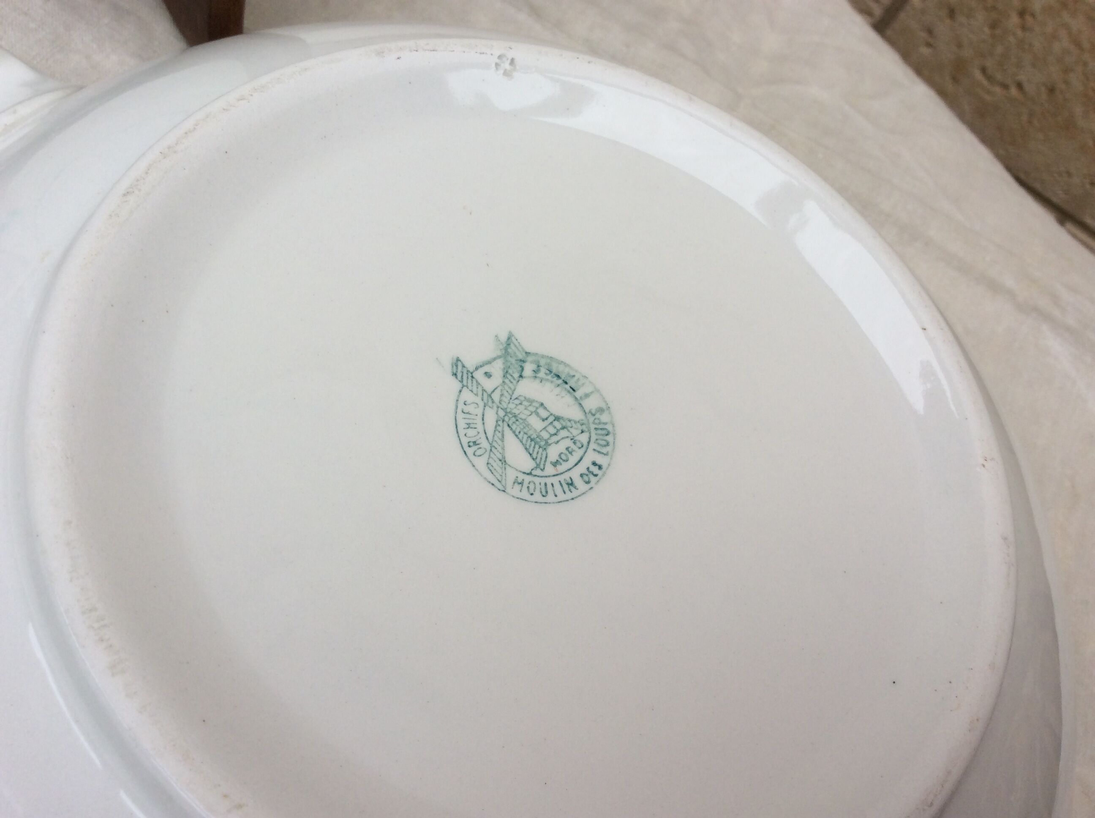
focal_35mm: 32
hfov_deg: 56.9
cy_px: 409
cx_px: 548
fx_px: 1011
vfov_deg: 44.1
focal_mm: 3.3
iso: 32
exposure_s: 1/179
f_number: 2.4
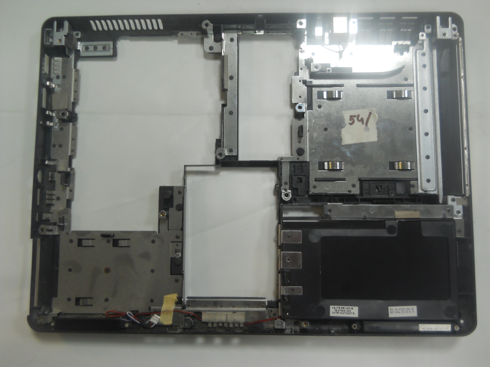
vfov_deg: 35.1
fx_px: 580
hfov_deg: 45.8
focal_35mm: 41
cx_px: 245
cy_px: 184
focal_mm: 6.72
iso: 160
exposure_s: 1/30
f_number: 3.1
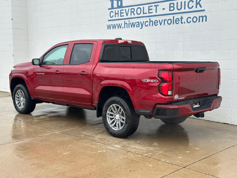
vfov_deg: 30.3
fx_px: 329
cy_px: 89
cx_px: 118
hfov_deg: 39.7
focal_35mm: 48
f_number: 1.78
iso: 64
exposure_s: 1/489
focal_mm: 6.86
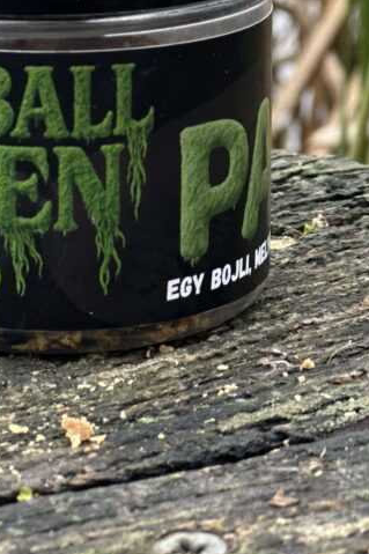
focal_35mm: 156
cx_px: 120
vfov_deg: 13.1
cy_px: 130
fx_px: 2400
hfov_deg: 8.8
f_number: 2.8
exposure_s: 1/121
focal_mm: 9
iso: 200
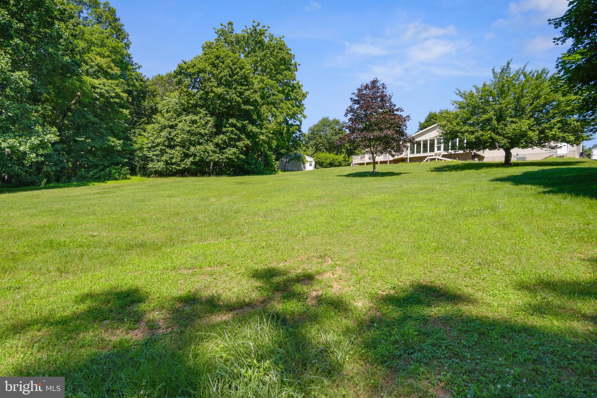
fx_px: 315
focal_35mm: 19
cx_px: 298
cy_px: 199
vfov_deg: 64.5
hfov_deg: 86.9
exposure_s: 1/800
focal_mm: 19
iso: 400
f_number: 9
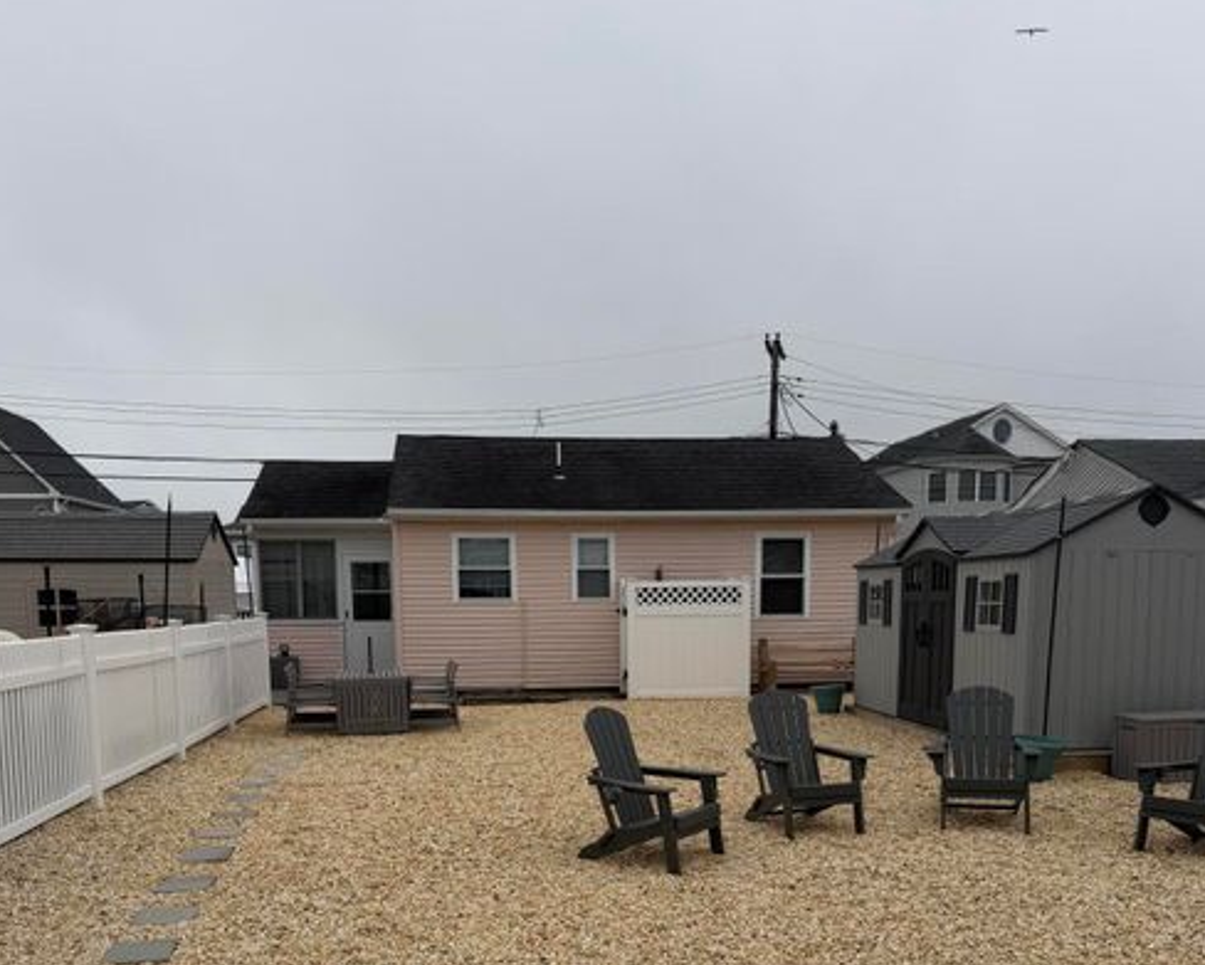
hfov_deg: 55.6
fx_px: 1142
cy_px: 729
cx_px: 605
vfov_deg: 44.2
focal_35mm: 32
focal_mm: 6.76
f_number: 1.78
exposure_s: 1/4673
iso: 80
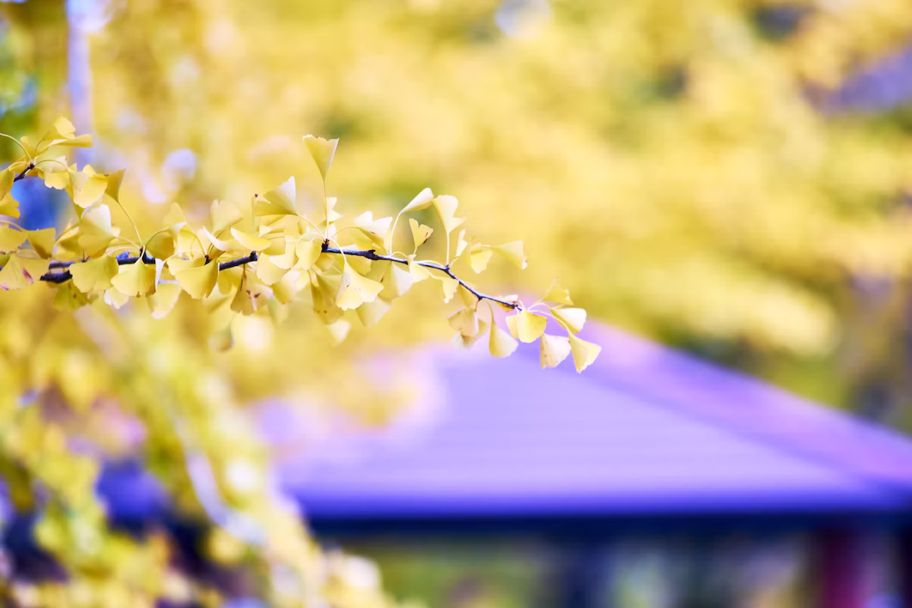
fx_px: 5066
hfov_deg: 10.3
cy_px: 304
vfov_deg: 6.9
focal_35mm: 200
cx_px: 456
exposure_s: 1/640
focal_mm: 200
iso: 100
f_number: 3.2
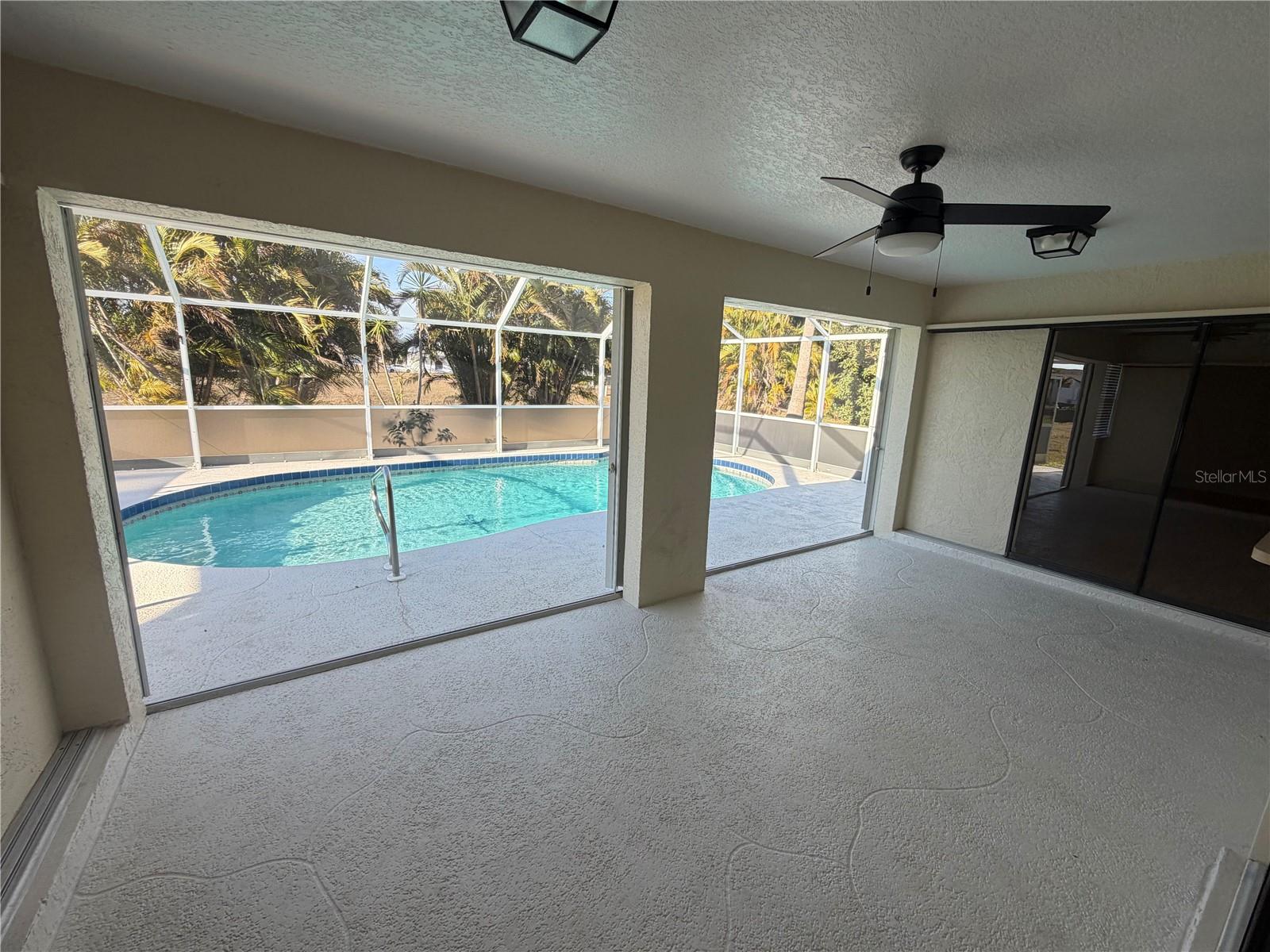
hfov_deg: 102.1
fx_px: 514
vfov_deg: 85.7
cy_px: 476
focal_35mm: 14
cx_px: 635
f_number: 2.2
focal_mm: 2.22
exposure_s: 1/228
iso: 40
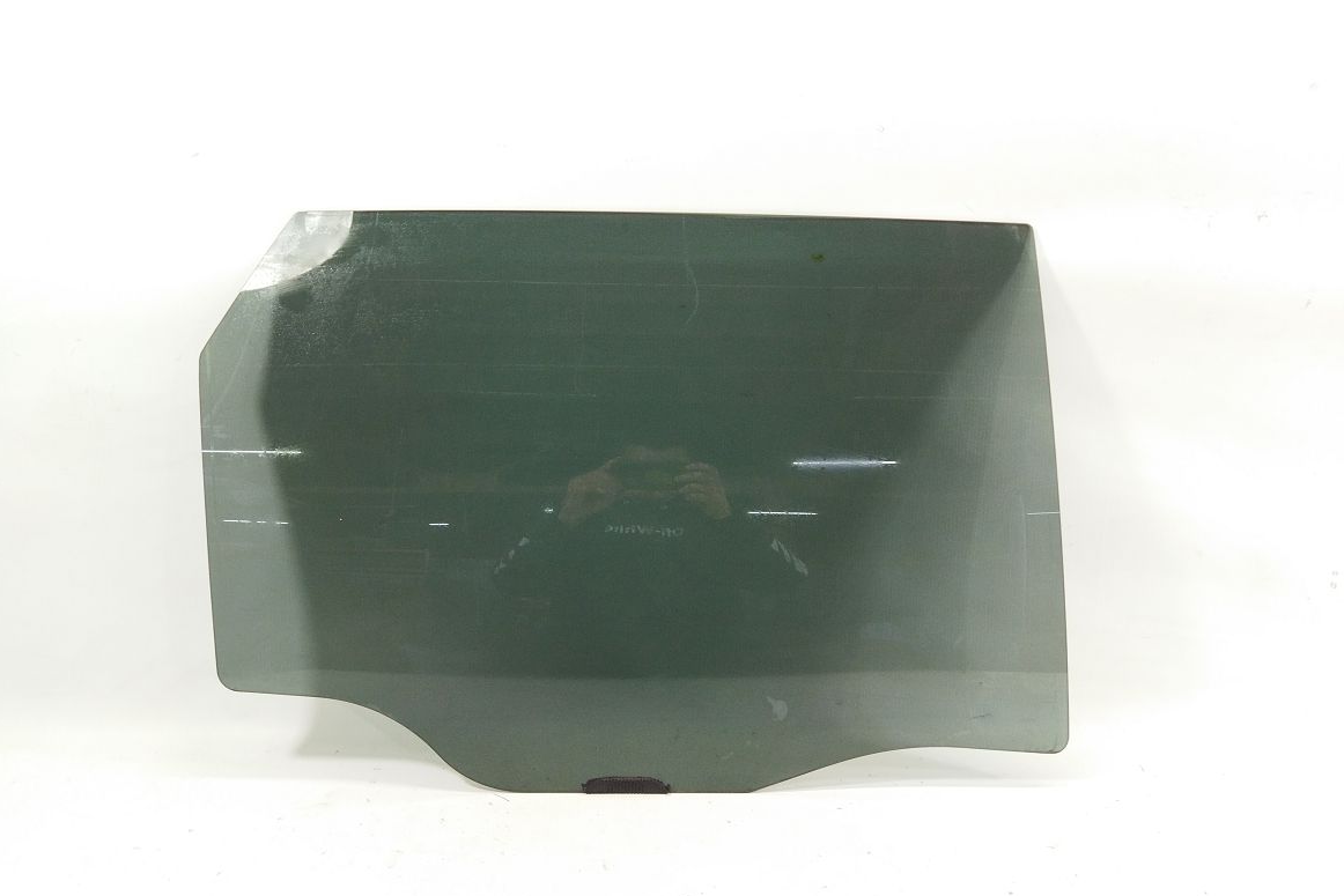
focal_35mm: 29
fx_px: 1083
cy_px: 451
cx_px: 651
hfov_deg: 63.6
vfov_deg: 45.0
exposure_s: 1/100
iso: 179
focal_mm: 4.71
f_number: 1.79
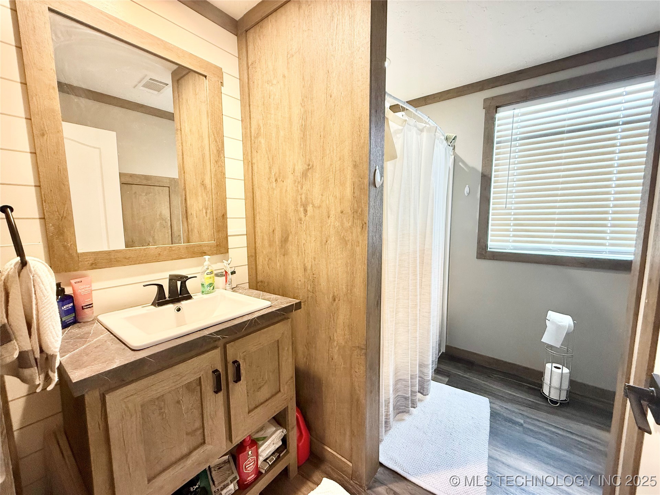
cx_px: 330
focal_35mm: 14
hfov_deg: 102.1
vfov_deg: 85.7
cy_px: 248
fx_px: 267
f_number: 2.2
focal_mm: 2.22
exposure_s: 1/60
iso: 320
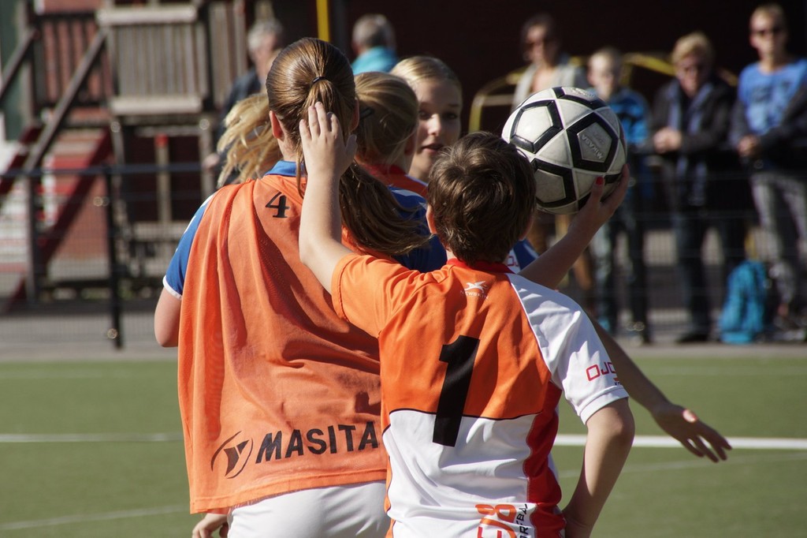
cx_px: 404
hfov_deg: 5.5
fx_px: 8403
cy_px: 269
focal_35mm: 375
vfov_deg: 3.7
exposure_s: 1/500
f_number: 9
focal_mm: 250
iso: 200
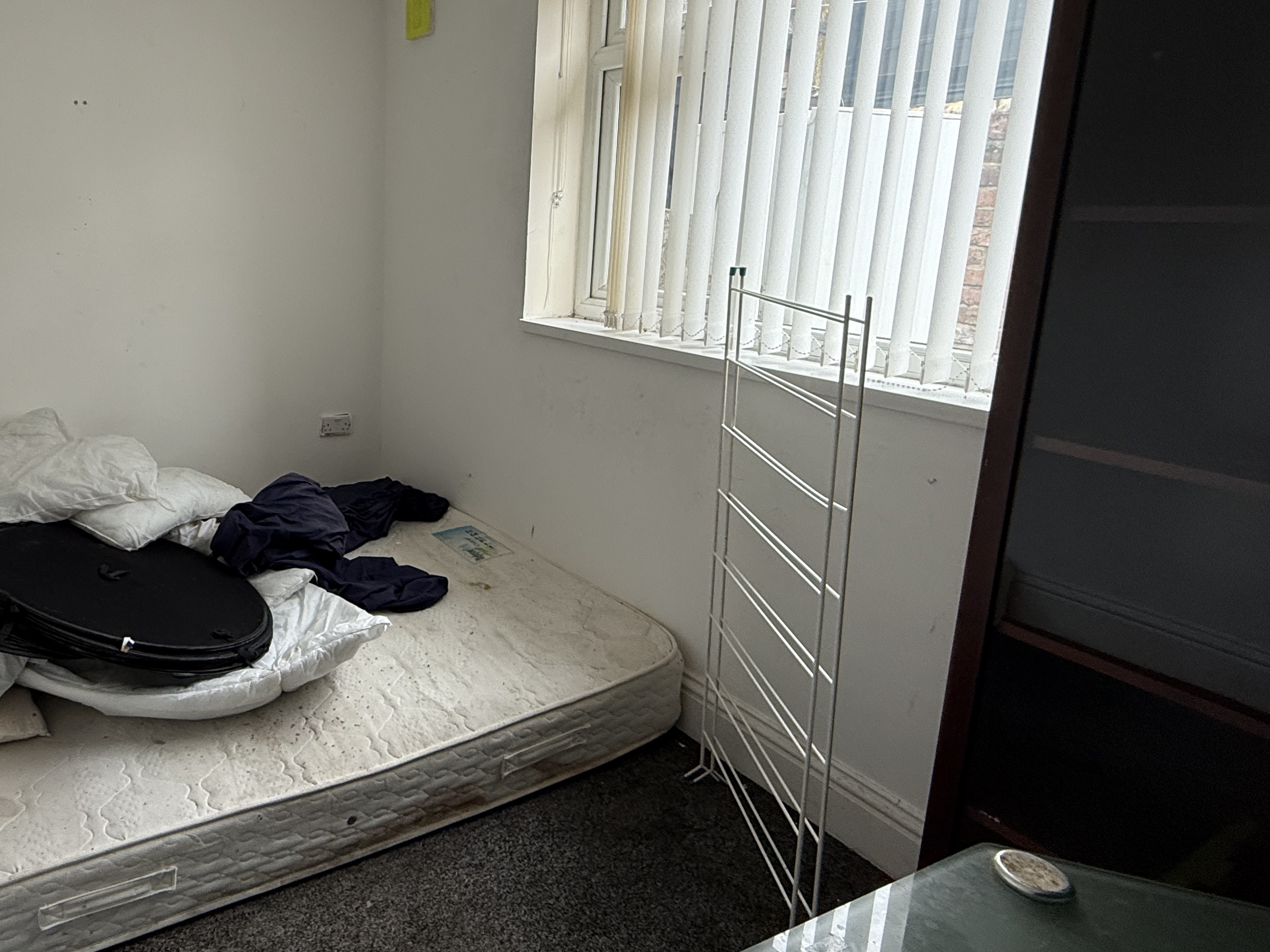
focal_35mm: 23
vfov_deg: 58.4
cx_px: 282
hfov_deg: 68.0
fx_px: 844
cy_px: 374
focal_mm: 2.22
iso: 160
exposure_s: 1/99
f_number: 2.2
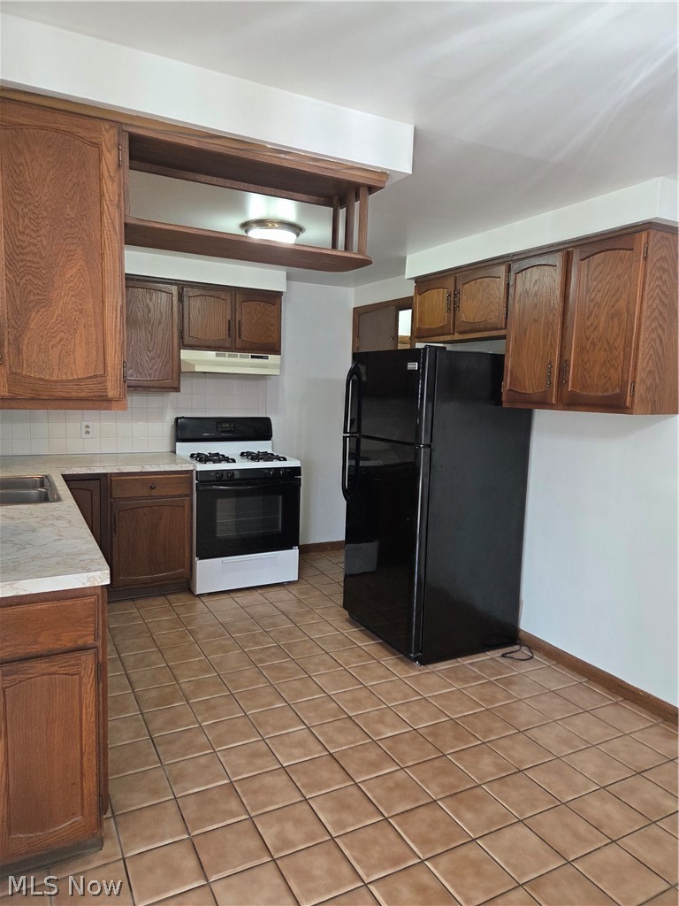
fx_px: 602
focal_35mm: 23
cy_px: 453
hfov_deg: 58.9
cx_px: 340
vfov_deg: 73.9
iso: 200
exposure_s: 1/120
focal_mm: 5.4
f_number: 1.8
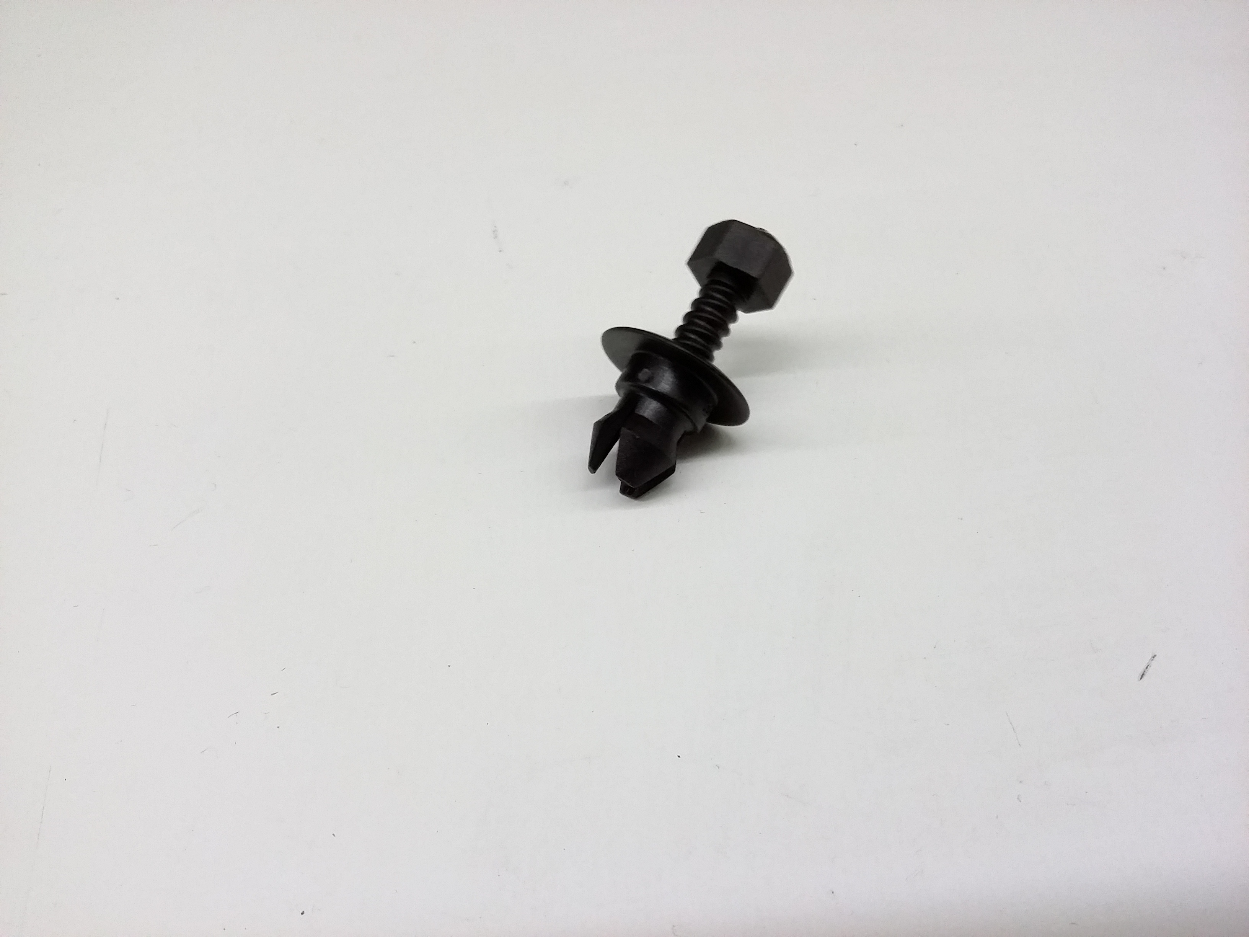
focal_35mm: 32
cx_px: 624
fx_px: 1155
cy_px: 468
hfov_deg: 56.8
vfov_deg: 44.2
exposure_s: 1/30
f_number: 2.4
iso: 200
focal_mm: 3.4
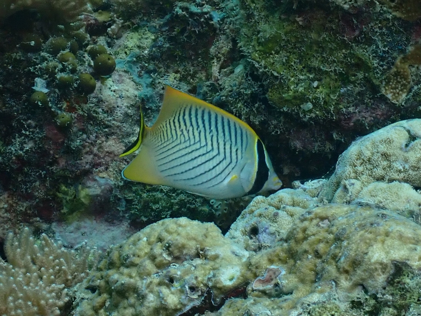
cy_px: 158
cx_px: 210
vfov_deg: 14.8
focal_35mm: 100
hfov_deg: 19.6
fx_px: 1216
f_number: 6.3
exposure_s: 1/200
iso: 250
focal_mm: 18
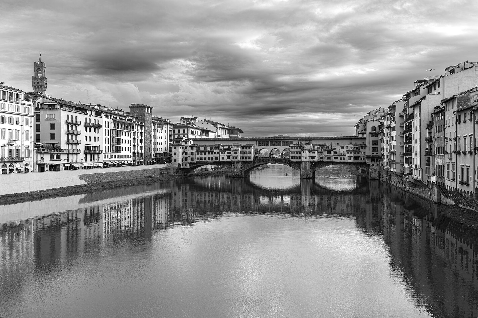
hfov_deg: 54.5
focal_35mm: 35
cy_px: 159
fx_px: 464
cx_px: 239
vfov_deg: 37.8
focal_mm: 35
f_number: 5.6
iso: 125
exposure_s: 1/320
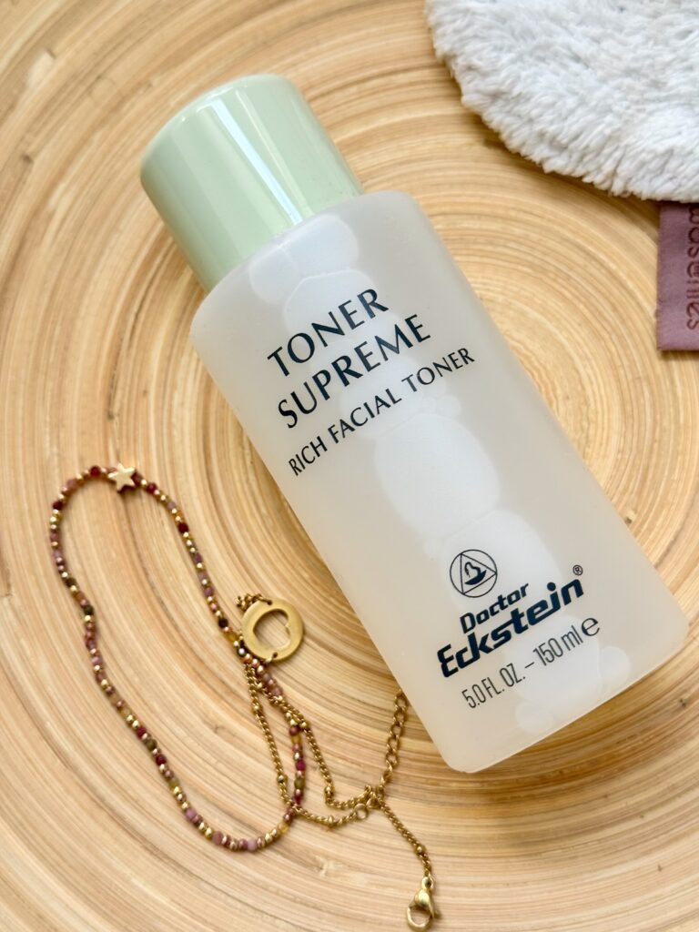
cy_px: 466
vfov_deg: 39.7
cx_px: 350
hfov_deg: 30.3
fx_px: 1292
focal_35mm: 48
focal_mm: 6.76
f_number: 1.78
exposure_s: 1/121
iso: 50
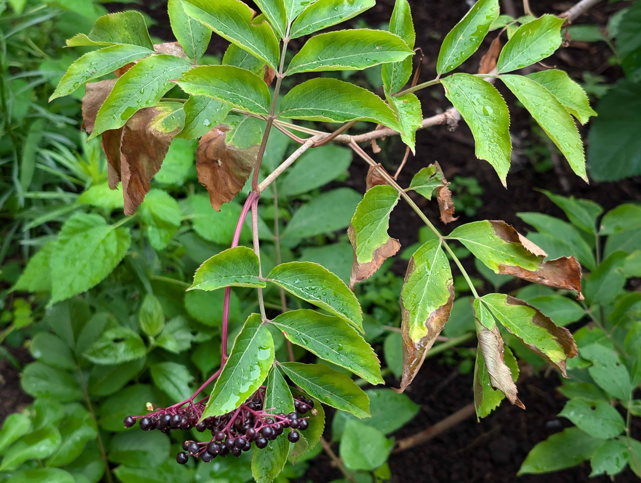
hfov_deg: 38.9
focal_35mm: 49
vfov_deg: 29.7
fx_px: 909
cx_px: 320
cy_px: 242
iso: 62
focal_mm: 6.9
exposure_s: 1/125
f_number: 1.68
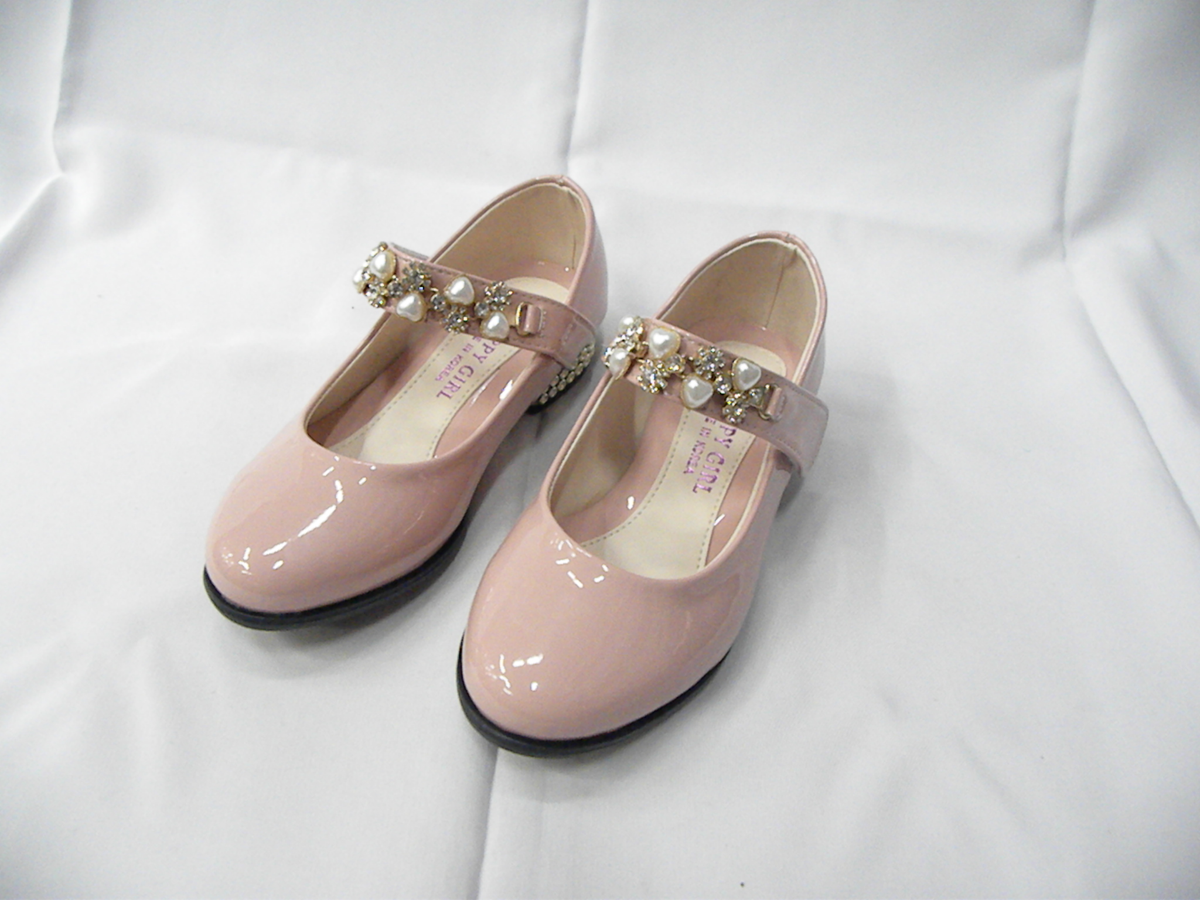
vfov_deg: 53.1
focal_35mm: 26
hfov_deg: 67.3
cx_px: 600
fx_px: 901
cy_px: 450
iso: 912
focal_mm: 4.6
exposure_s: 1/300
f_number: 2.8
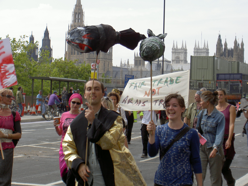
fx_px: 831
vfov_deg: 12.8
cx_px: 124
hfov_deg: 17.0
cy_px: 93
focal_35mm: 116
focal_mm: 24
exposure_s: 1/333
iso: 100
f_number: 4.9
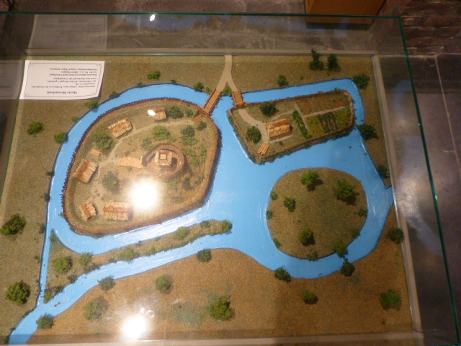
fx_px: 320
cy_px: 173
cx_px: 230
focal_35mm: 24
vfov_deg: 56.8
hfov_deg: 71.6
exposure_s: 1/30
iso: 400
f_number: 3.3
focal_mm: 4.3
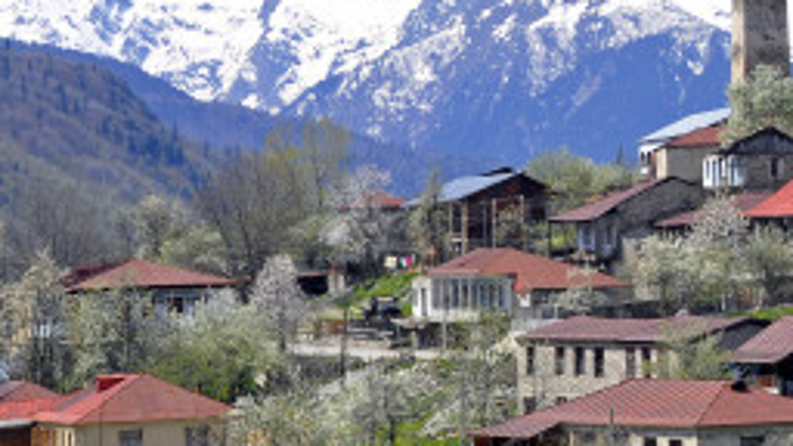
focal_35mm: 165
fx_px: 3469
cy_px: 144
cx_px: 905
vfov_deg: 7.4
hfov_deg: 12.8
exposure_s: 1/200
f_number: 14
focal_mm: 42
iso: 200
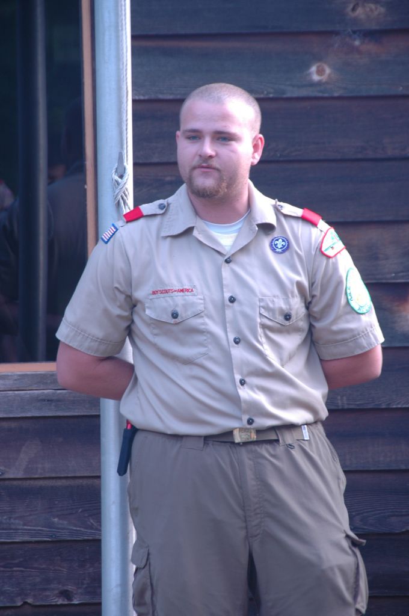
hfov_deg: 4.6
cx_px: 204
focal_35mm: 300
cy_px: 308
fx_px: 5126
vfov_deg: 6.9
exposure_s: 1/30
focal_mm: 200
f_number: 6.3
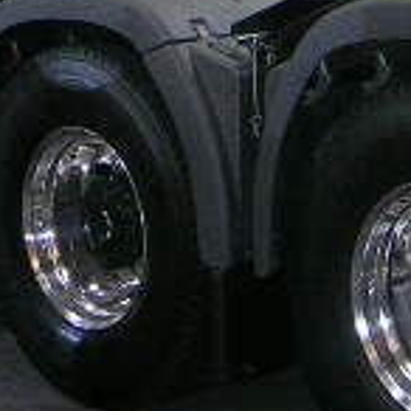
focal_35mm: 136
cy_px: -132
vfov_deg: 12.4
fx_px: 1827
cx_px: 152
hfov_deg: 12.8
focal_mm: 5.4
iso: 164
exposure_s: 1/60.1
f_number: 2.8
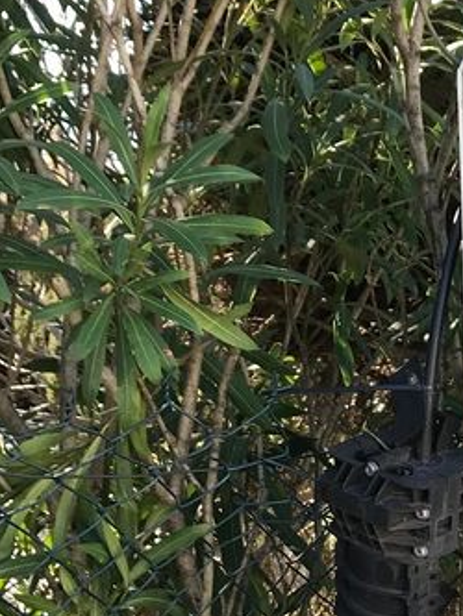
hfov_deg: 16.8
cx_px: 557
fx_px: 1497
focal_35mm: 84
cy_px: 602
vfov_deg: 22.5
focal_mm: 3.99
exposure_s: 1/215
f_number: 1.8
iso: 20
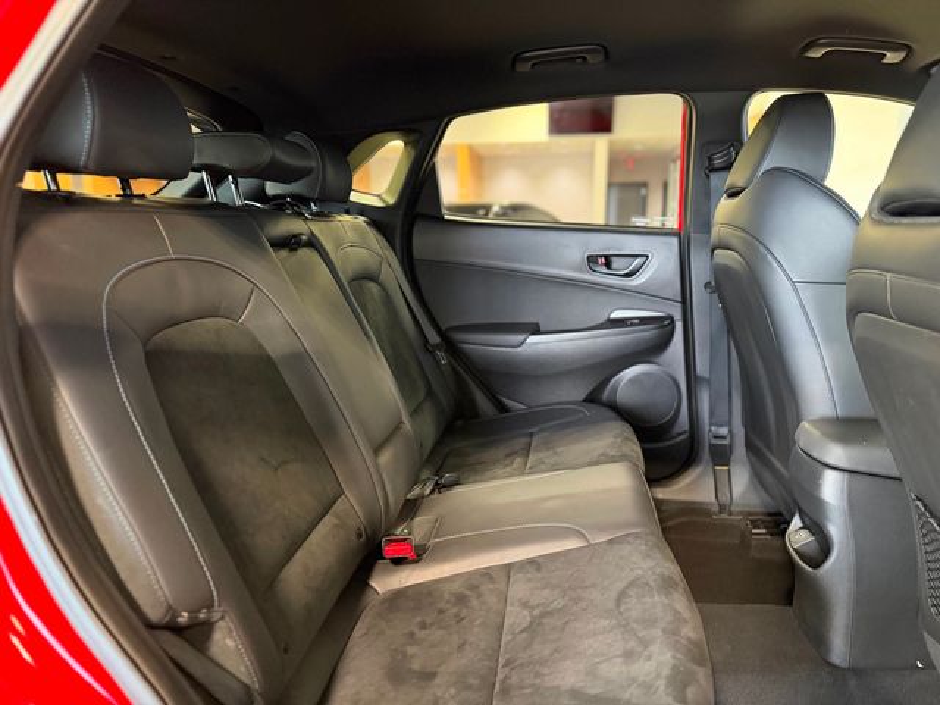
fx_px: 652
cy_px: 352
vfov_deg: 56.8
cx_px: 470
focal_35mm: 24
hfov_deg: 71.6
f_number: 1.78
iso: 800
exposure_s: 1/40
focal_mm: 6.76
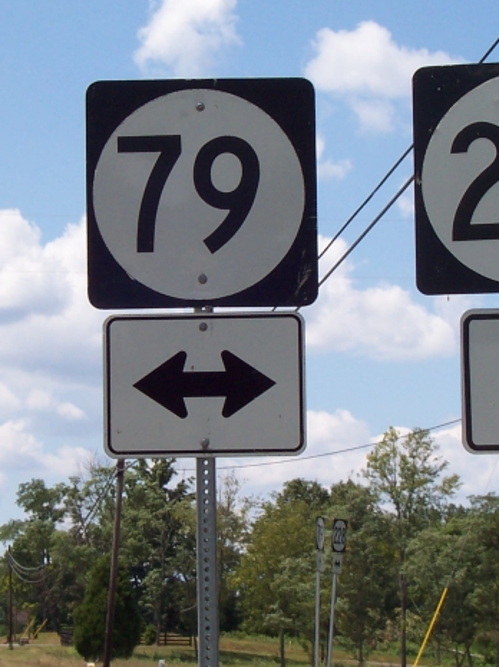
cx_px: 184
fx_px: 2271
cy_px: 296
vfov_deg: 16.7
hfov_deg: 12.5
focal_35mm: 118
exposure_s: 1/350
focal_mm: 10.8
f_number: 6.7
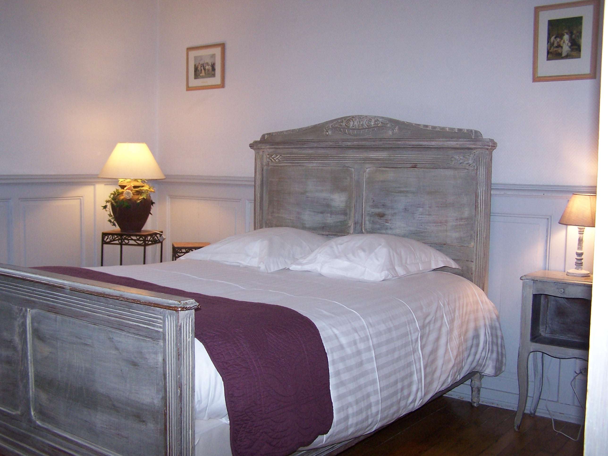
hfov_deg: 49.0
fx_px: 667
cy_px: 228
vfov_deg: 37.7
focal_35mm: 38
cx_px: 304
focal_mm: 6.3
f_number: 2.8
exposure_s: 1/60
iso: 140
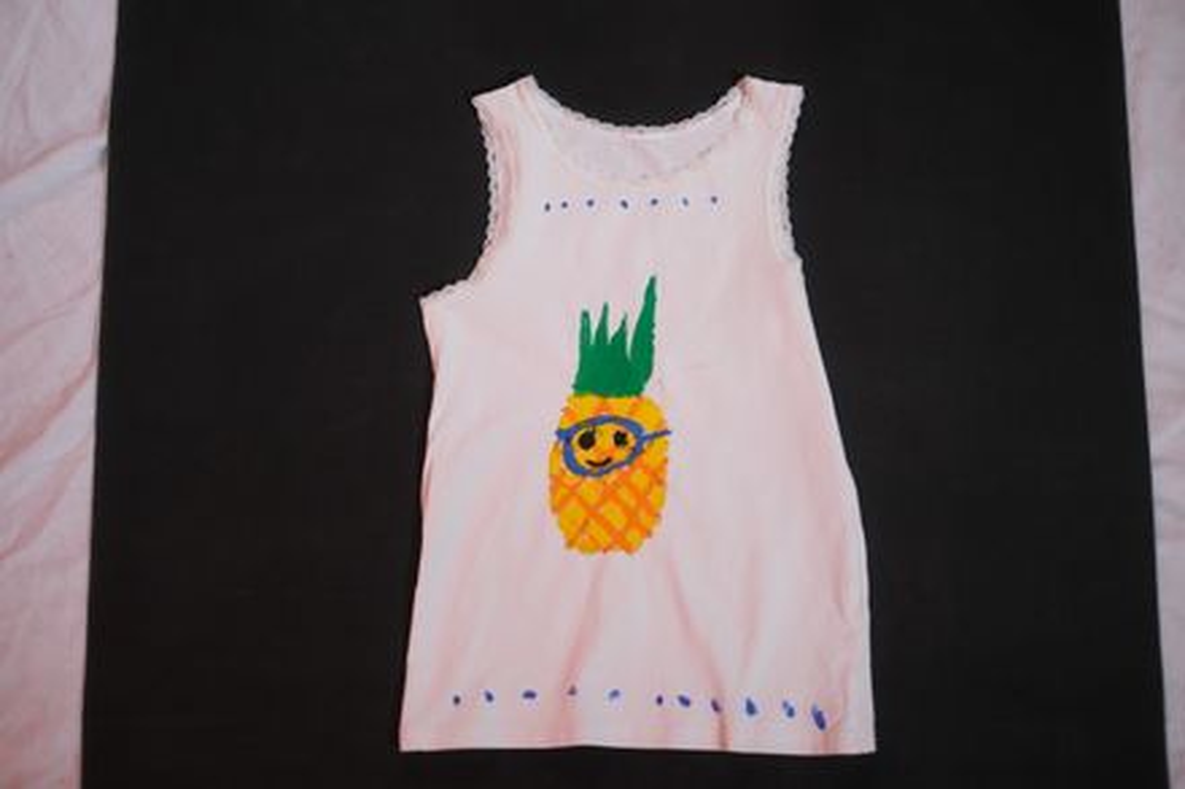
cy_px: 394
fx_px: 1744
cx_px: 592
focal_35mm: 53
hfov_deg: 37.5
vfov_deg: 25.5
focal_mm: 35
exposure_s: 1/52
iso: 400
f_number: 1.4
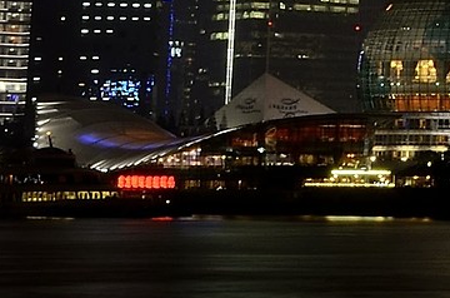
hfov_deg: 9.2
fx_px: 2493
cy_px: -260
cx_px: 1092
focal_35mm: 200
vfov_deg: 6.7
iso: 100
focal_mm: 20
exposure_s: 8
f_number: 18
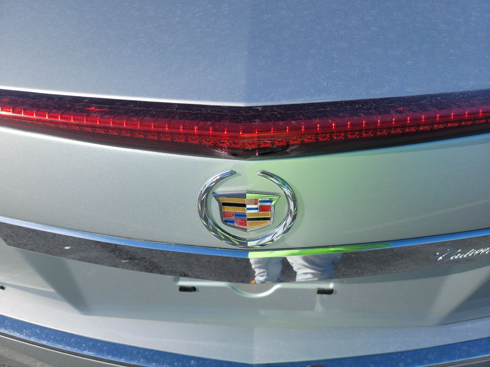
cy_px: 184
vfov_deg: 56.8
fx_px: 340
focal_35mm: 24
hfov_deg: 71.6
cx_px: 245
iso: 50
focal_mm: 6.7
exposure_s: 1/959
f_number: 1.8
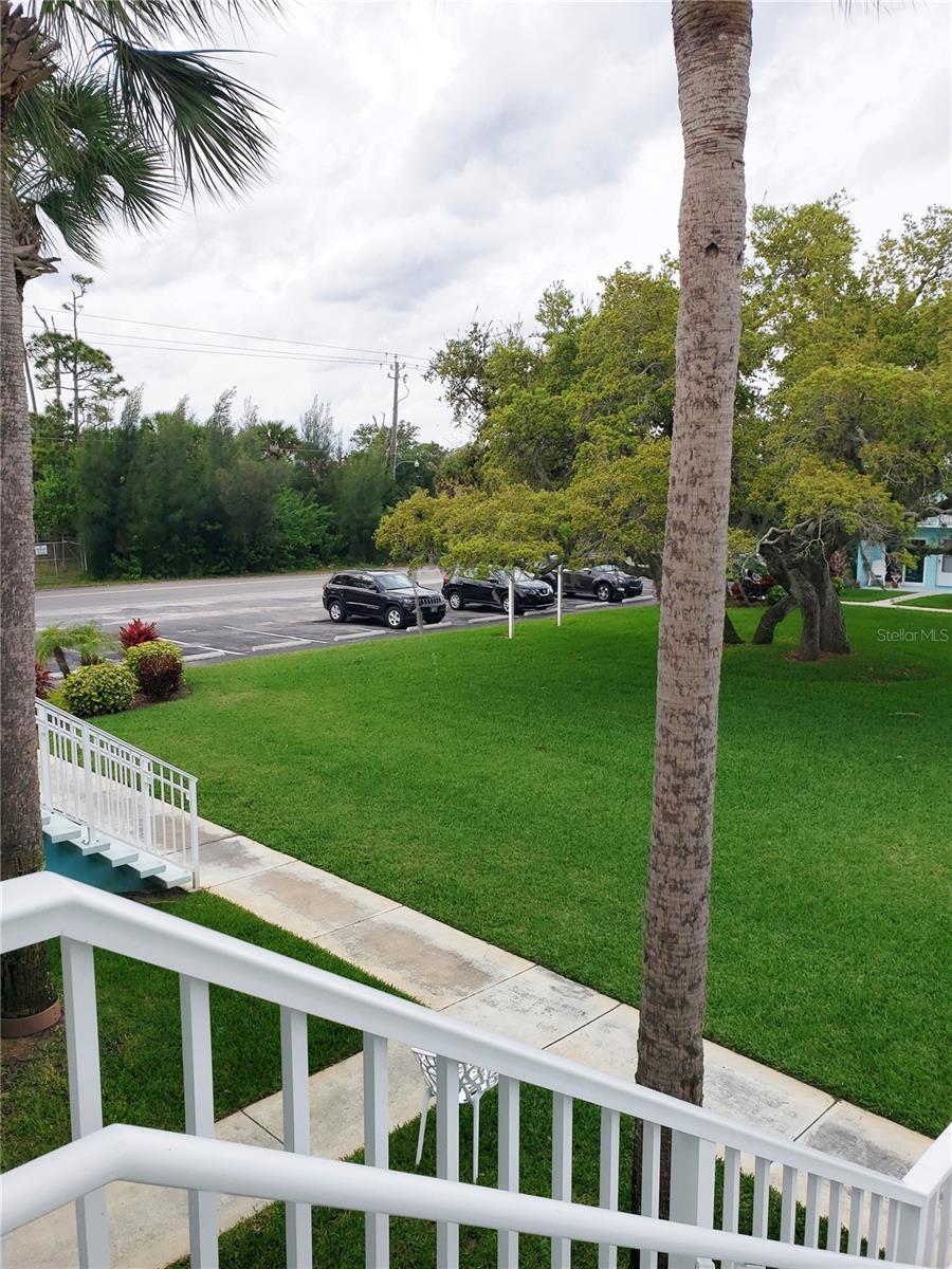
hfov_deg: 53.1
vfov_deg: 67.3
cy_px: 634
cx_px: 476
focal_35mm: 26
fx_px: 953
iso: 50
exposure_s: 1/1177
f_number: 2.4
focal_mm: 4.3
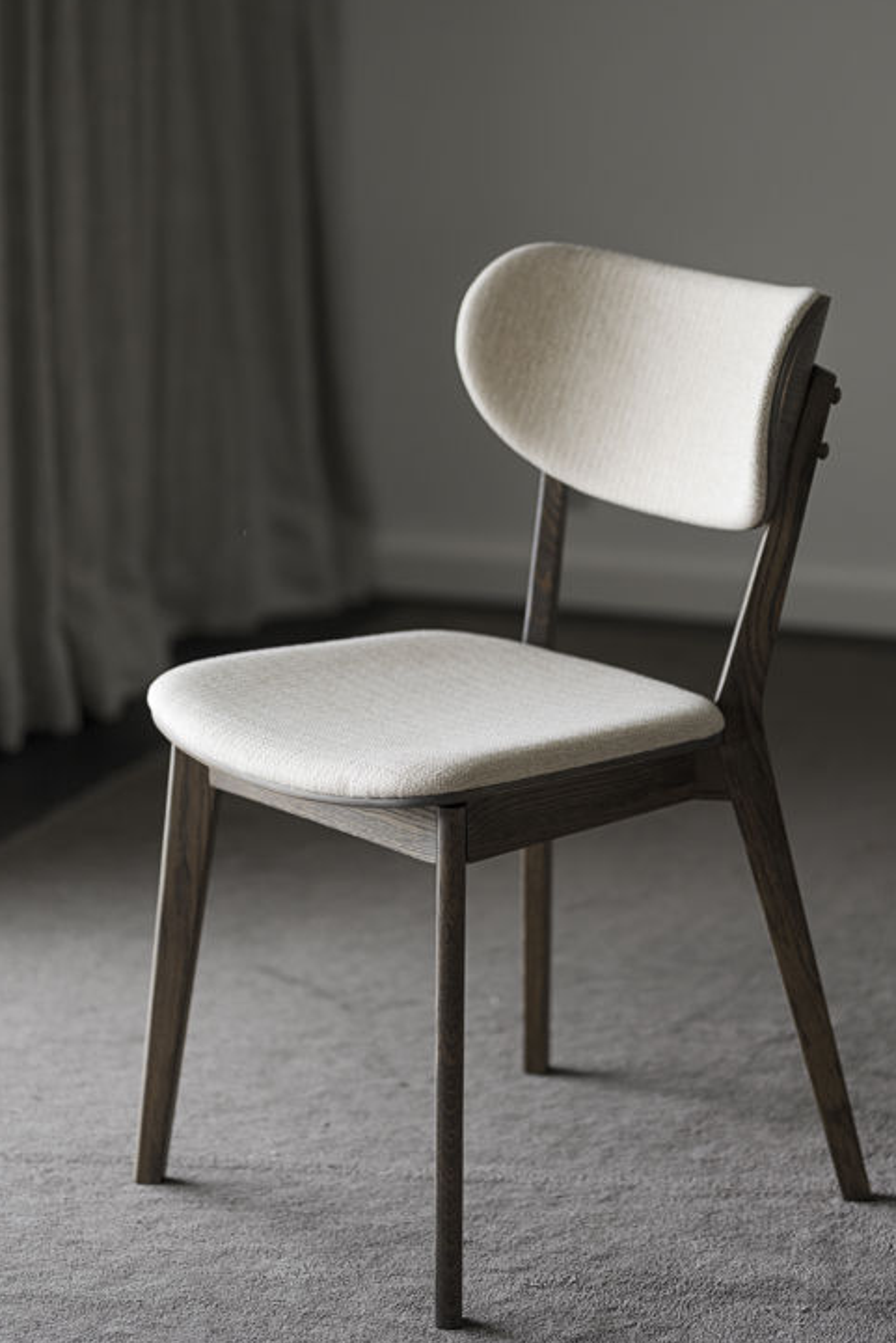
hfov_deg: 12.1
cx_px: 454
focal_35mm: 113
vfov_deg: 18.1
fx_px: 4216
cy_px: 555
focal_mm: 85
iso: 320
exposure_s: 1/80
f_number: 1.8
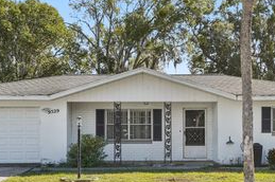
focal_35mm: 58
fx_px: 442
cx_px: 148
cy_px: 133
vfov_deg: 23.1
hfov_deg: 34.5
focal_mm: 30
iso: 50
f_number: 8
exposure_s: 1/60
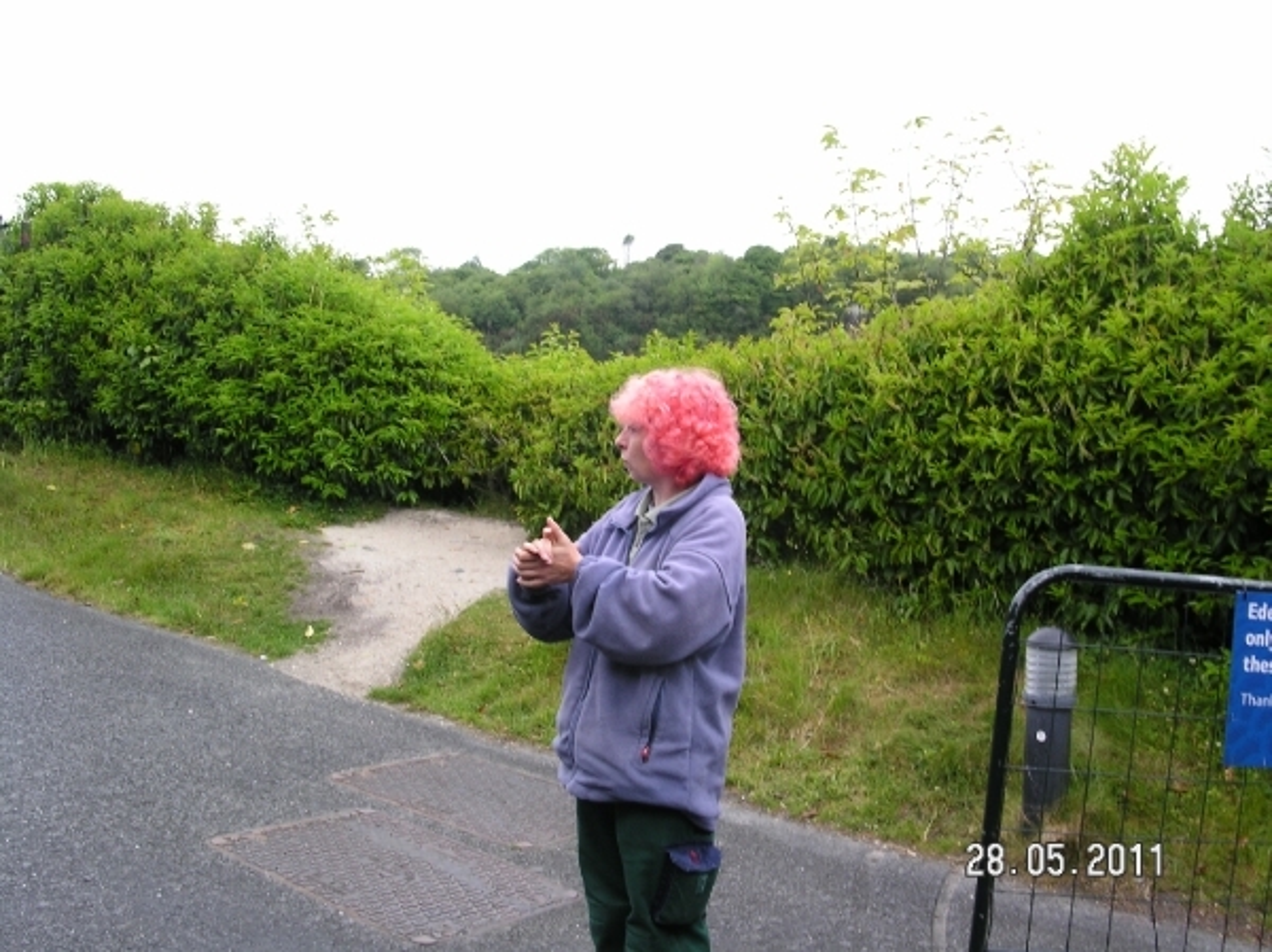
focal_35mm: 38
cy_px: 476
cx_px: 636
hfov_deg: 49.0
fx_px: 1395
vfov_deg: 37.7
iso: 100
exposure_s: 1/90
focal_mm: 7.8
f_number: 5.6
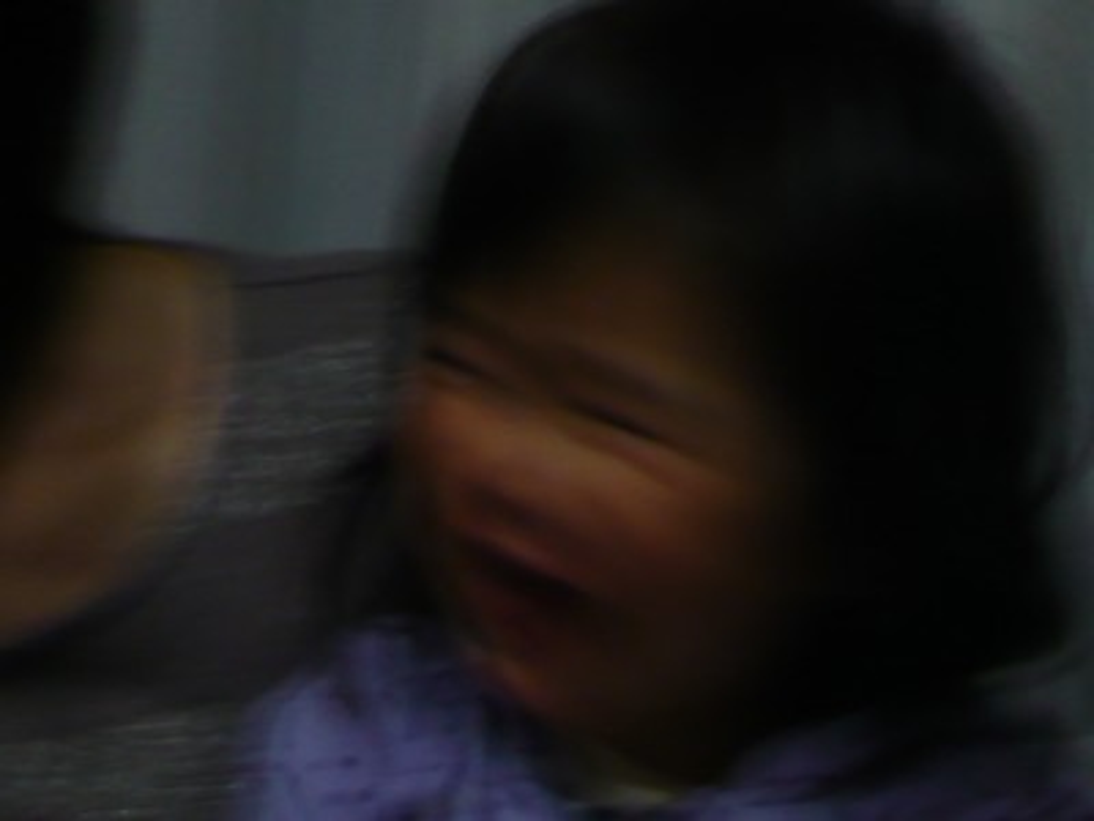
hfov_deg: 13.6
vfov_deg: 10.2
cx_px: 547
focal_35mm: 145
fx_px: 4583
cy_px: 410
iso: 200
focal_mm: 15.2
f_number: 5.4
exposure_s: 1/8
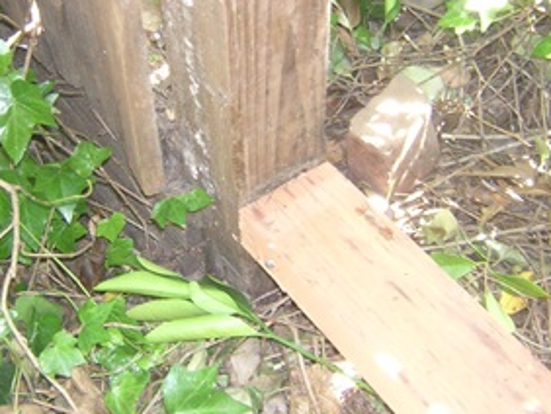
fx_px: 924
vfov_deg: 25.1
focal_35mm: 58
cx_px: 271
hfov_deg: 33.2
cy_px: 132
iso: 351
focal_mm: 4.7
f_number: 2.6
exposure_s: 1/24.4
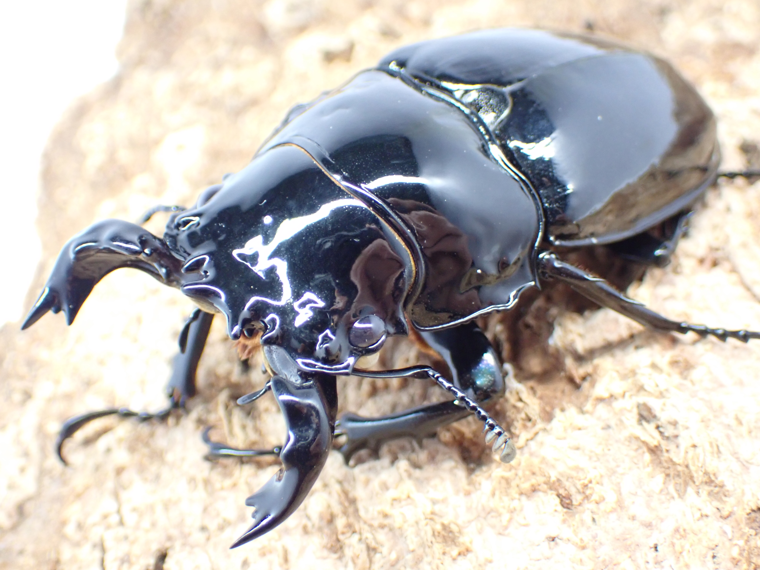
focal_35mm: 62
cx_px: 380
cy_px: 285
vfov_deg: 23.7
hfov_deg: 31.2
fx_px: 1361
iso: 1000
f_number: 3.6
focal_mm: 11.09
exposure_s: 1/60
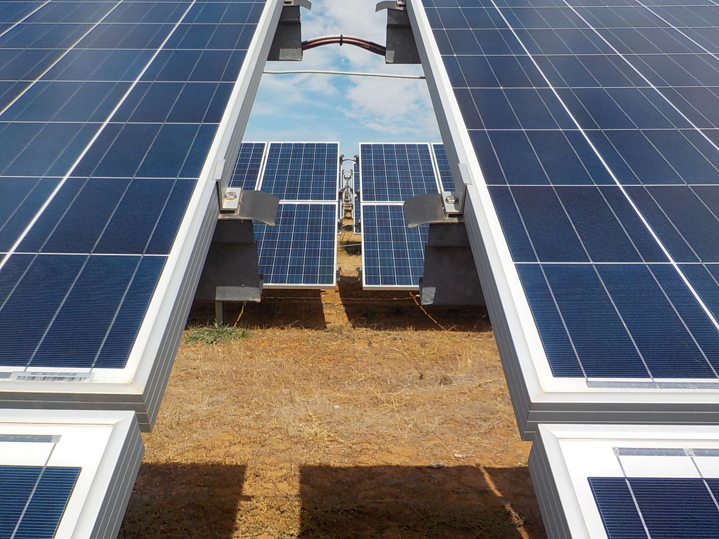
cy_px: 270
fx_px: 623
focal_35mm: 30
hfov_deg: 60.0
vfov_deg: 46.8
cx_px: 360
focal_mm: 4.1
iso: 125
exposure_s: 1/1600
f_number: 3.3
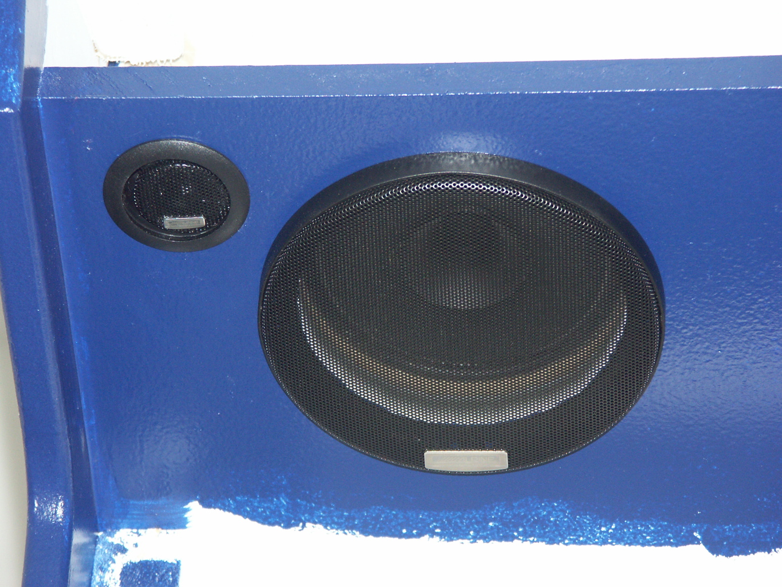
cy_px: 294
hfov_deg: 9.9
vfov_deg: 7.4
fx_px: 4519
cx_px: 391
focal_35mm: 200
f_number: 3.5
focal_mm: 50.69
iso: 200
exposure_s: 1/200
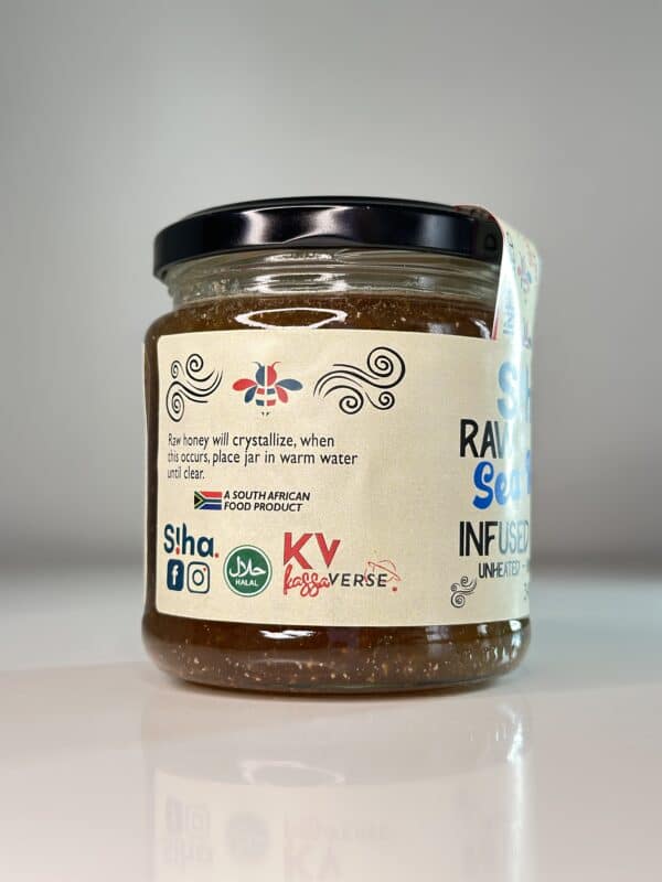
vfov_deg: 39.7
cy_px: 441
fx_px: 1224
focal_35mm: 48
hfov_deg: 30.3
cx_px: 331
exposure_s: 1/65
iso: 125
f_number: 1.78
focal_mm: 6.86
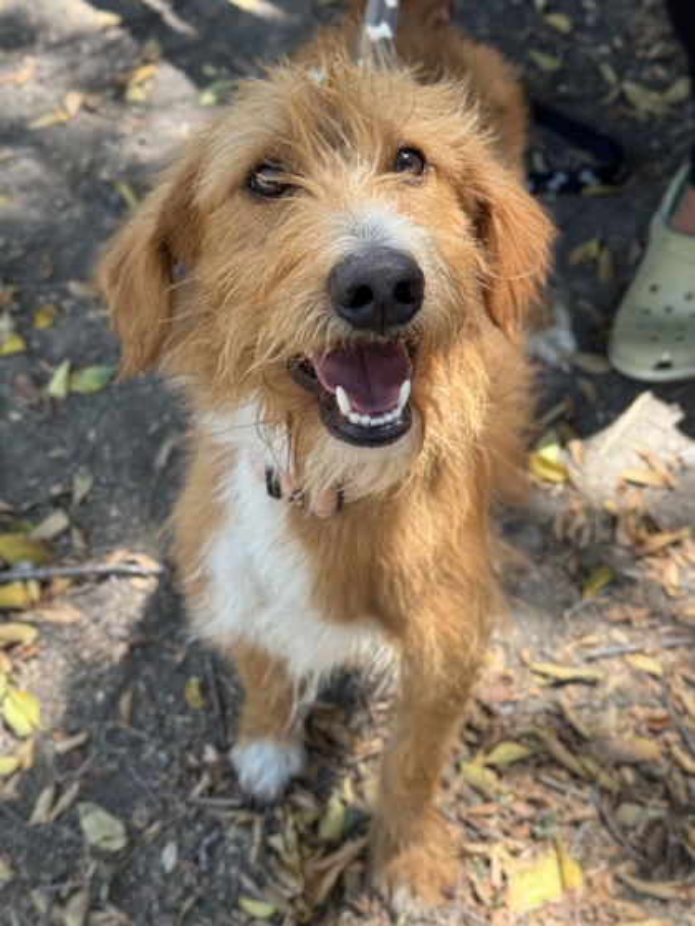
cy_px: 463
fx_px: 1285
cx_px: 348
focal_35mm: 48
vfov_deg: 39.7
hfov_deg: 30.3
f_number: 1.78
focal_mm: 6.76
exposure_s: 1/362
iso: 64
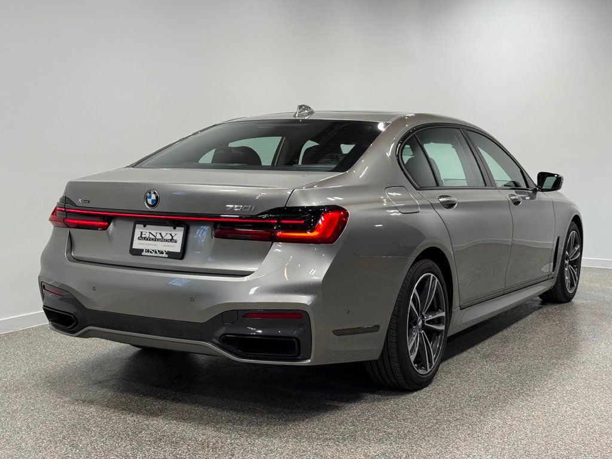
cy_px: 230
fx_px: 849
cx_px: 306
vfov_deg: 30.3
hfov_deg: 39.7
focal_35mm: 48
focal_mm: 6.76
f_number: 1.78
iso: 80
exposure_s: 1/394
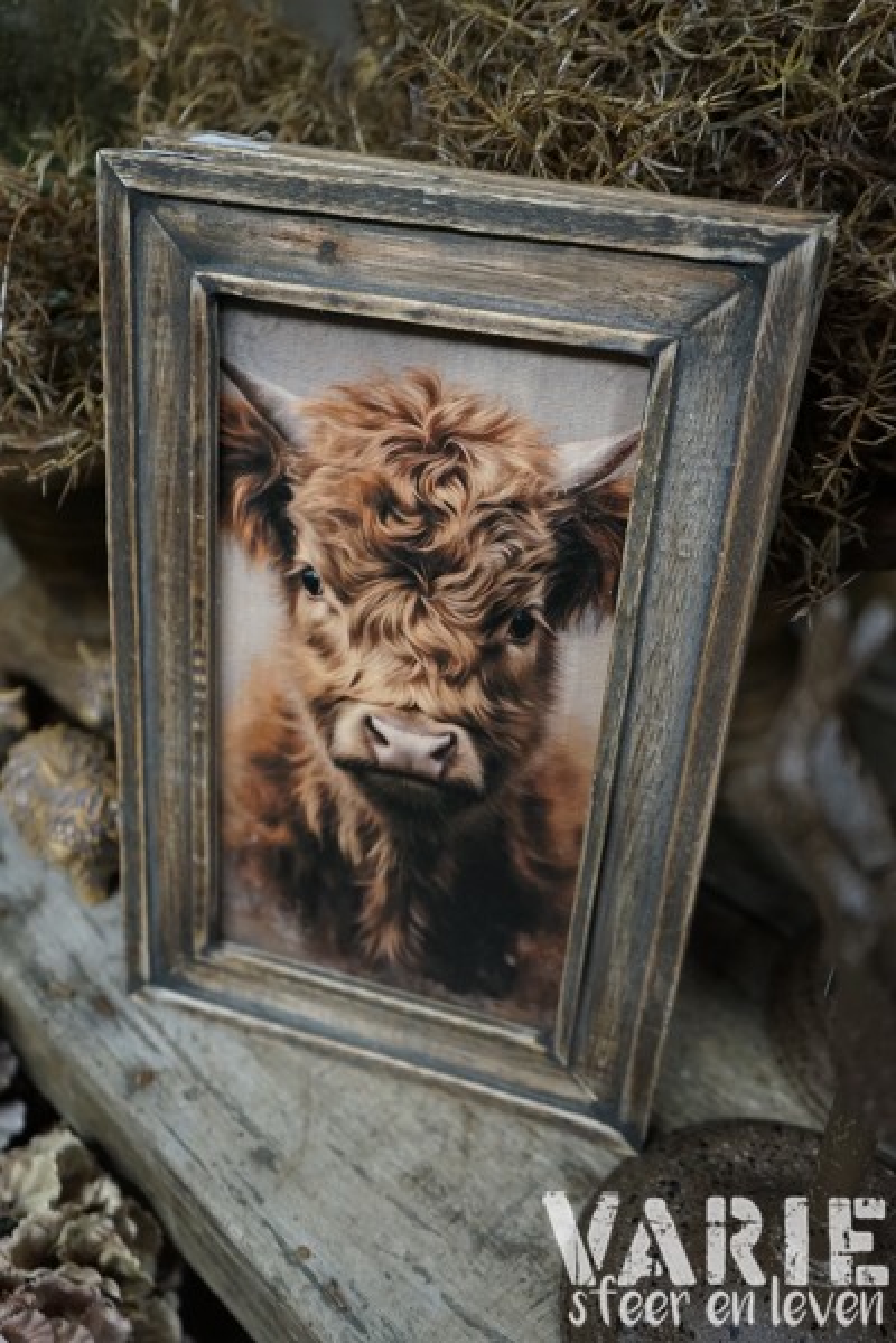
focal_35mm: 33
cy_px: 672
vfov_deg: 57.2
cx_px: 448
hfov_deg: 40.0
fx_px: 1232
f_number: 4
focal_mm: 33
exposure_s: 1/60
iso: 2500
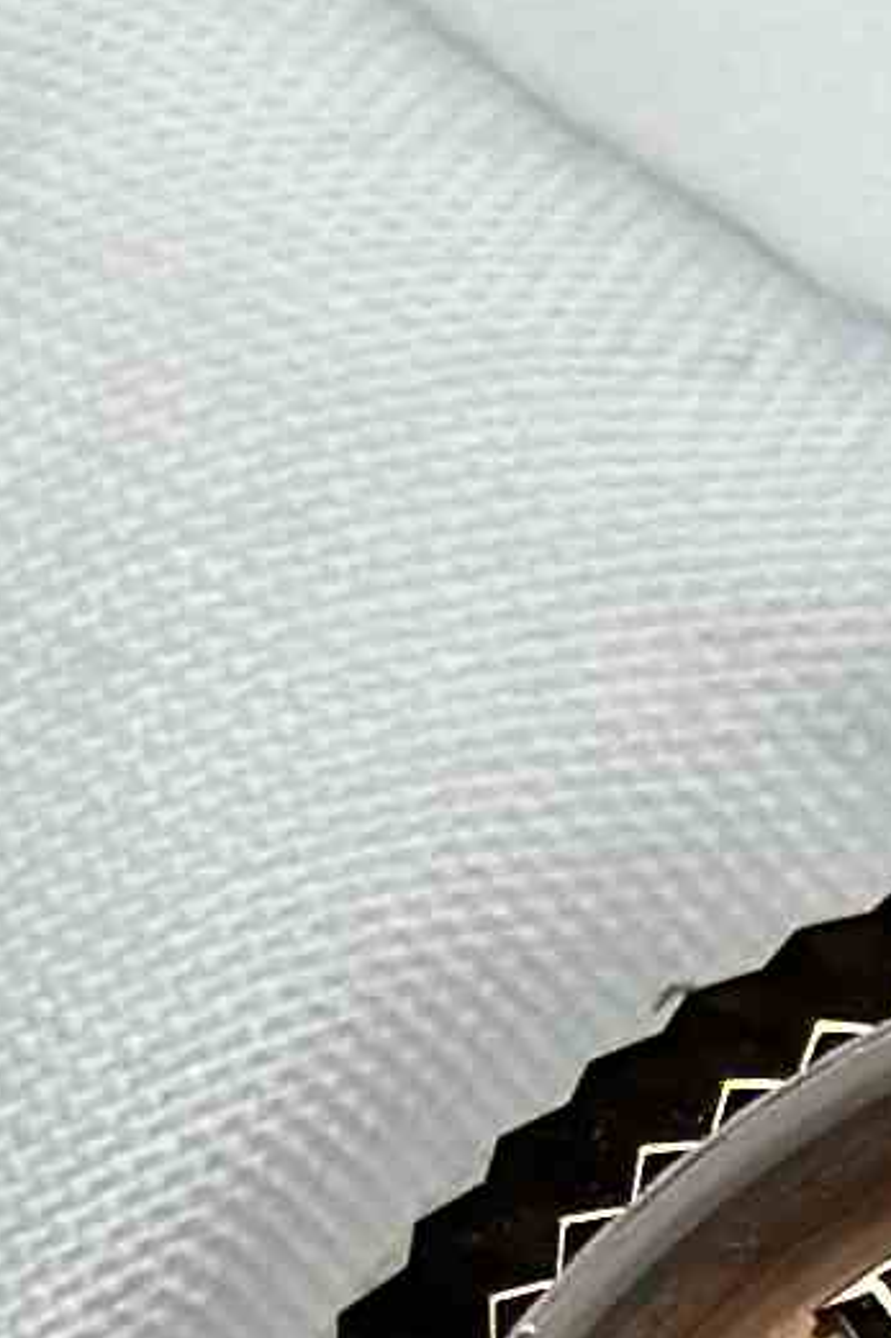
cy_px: 2121
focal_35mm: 254
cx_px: 1177
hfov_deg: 5.4
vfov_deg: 7.9
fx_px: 9435
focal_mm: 6.86
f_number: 1.78
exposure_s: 1/1916
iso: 100
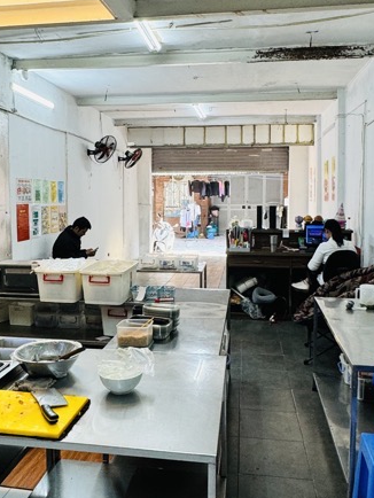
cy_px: 220
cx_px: 166
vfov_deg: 55.2
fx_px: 475
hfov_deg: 42.9
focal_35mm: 33
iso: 125
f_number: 2.2
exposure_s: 1/100
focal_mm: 2.22
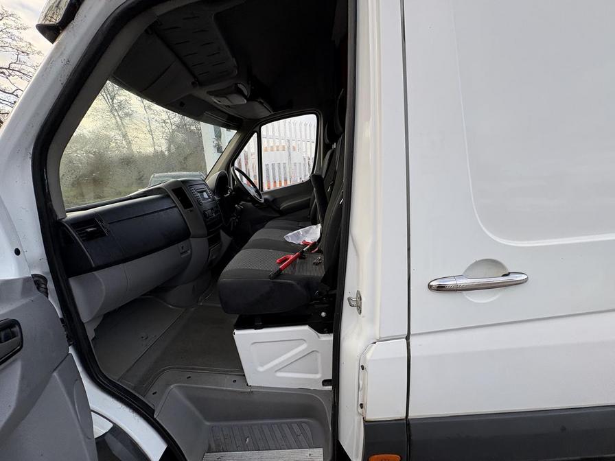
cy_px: 230
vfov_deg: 85.7
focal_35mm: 14
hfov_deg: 102.1
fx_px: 249
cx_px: 308
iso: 40
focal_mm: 2.22
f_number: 2.2
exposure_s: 1/157
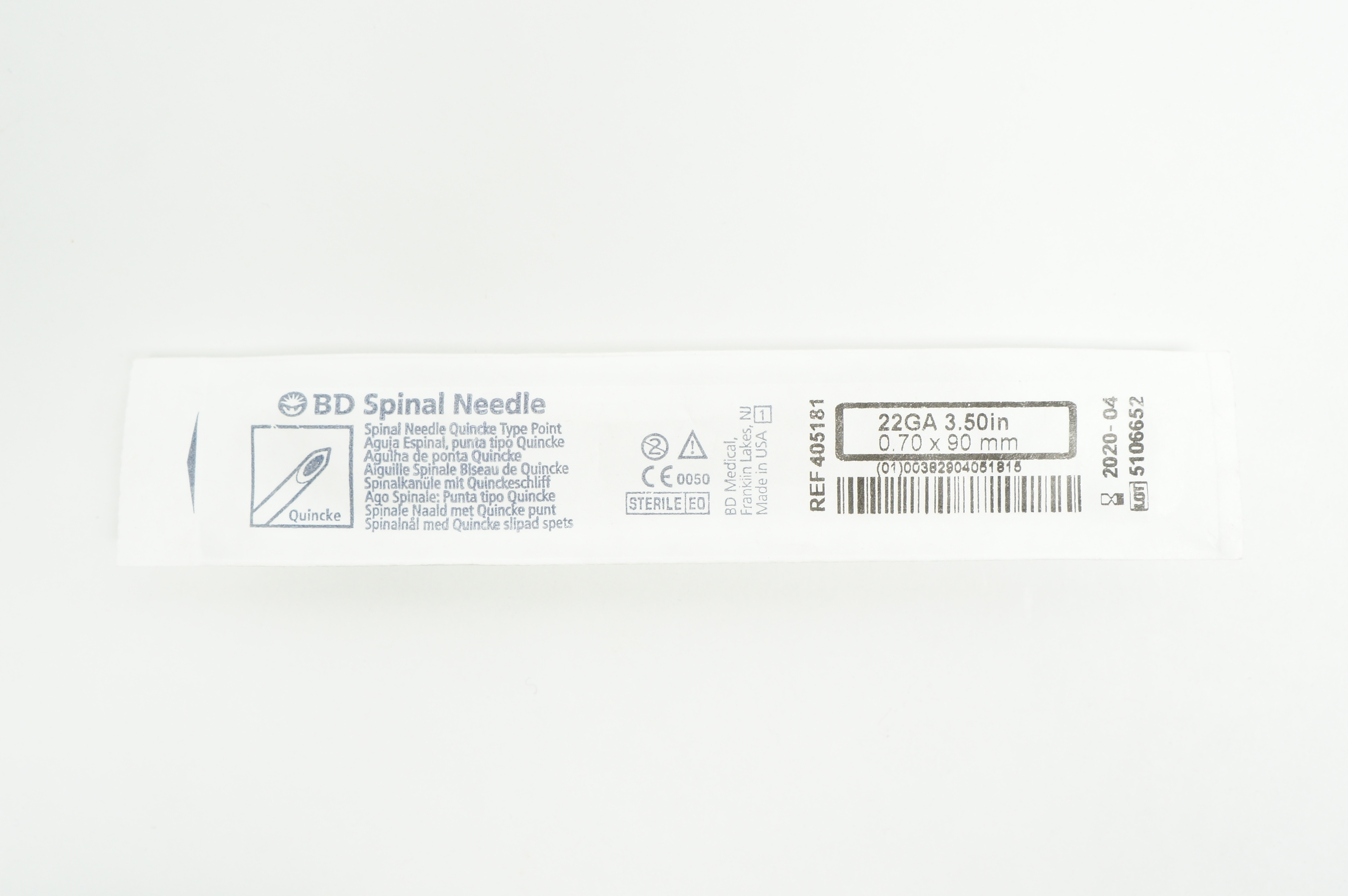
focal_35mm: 38
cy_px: 448
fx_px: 1403
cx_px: 674
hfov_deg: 51.3
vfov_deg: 35.4
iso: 400
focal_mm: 25
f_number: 5.6
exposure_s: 1/30
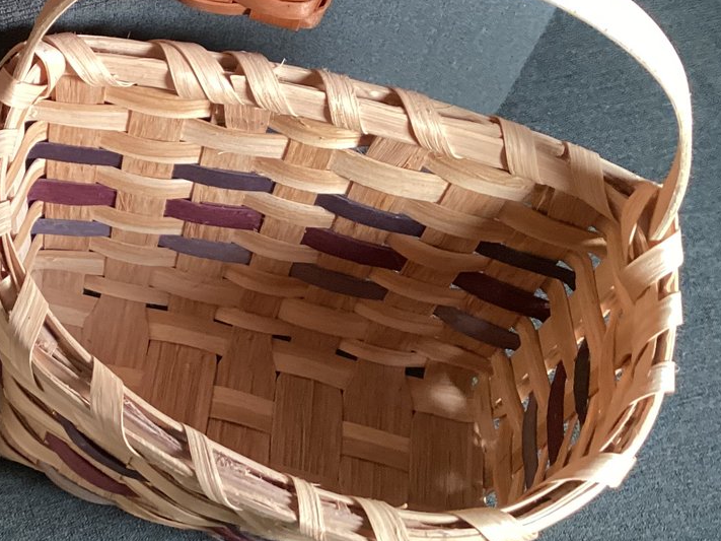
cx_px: 17
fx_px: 1374
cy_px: 128
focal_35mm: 66
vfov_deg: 22.0
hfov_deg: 27.8
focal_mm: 3.3
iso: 250
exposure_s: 1/60
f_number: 2.4
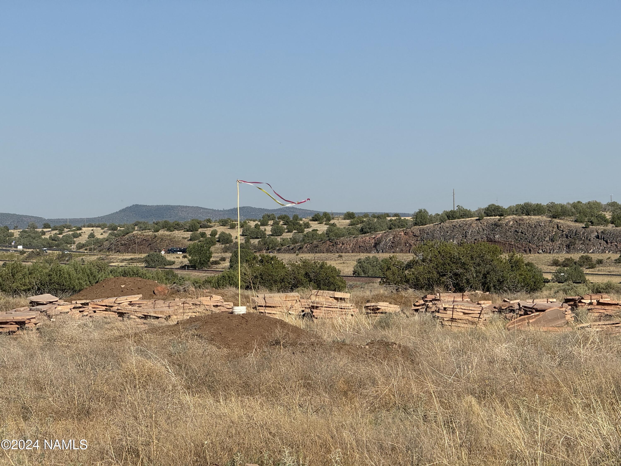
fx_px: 2153
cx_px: 310
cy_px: 233
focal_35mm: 120
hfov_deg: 16.4
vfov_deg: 12.3
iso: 50
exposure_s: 1/2525
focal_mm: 15.66
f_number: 2.8
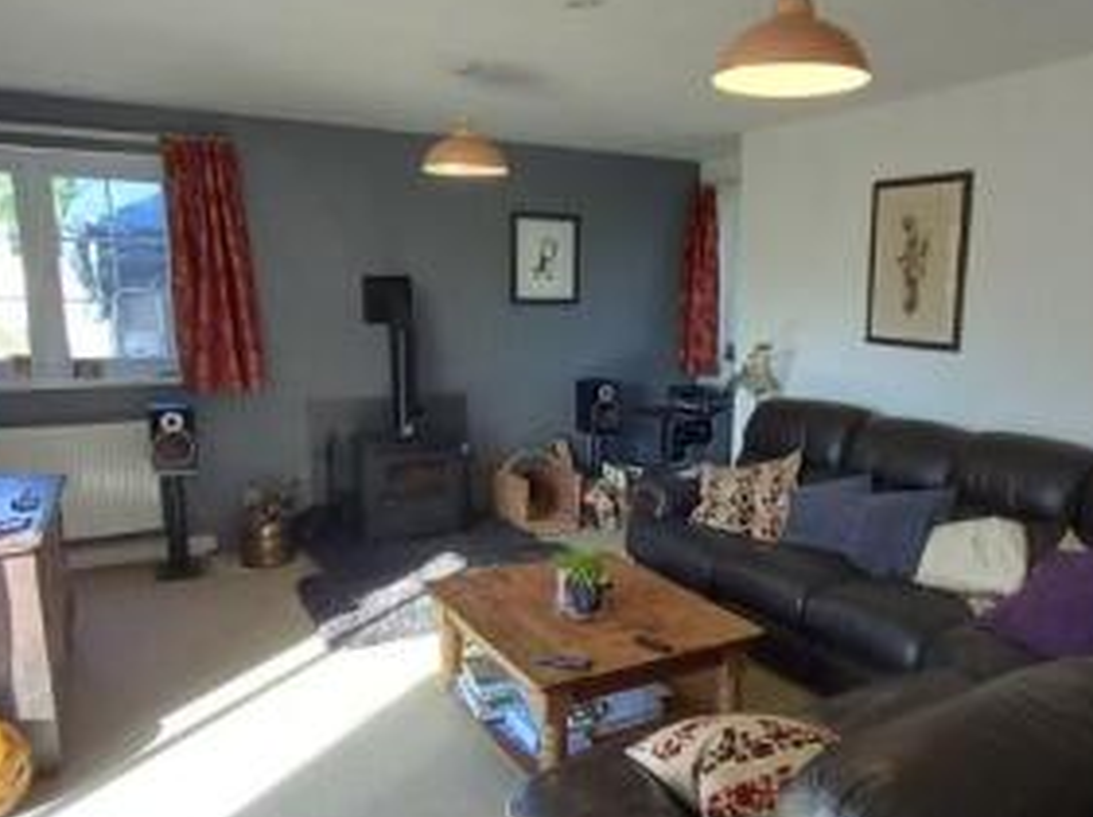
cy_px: 422
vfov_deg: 51.2
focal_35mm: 27
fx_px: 851
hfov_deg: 64.7
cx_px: 667
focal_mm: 1.13
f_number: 2.2
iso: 64
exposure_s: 1/50
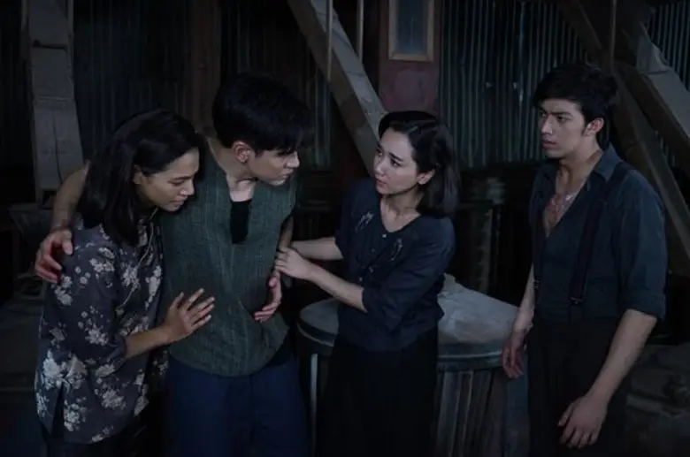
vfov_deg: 34.9
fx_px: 727
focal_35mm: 38
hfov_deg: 50.8
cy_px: 228
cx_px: 345
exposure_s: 1/125
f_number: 5.6
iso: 4000
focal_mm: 38
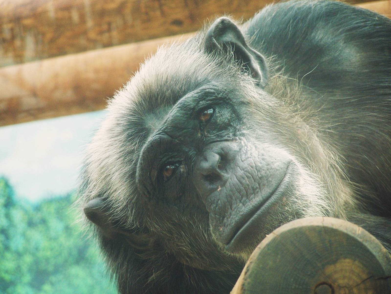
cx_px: 196
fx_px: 2361
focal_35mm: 209
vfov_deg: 7.1
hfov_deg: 9.5
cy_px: 147
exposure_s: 1/90
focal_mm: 34.6
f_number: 3.2
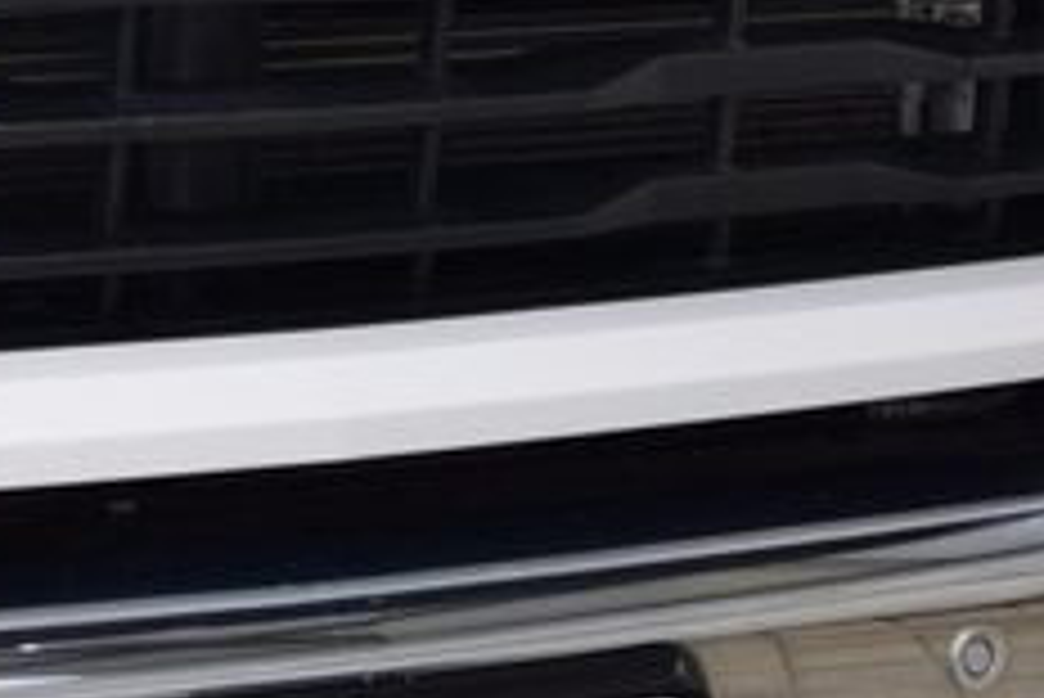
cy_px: -169
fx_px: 4556
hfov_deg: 13.0
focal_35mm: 157
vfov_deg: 8.6
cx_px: 297
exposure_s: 1/15
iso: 400
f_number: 6.3
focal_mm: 38
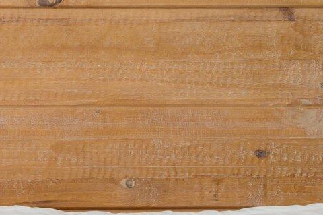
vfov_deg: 10.5
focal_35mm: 128
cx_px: -209
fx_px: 1147
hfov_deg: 14.6
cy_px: 271
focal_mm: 30
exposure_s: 1/60
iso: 320
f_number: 10
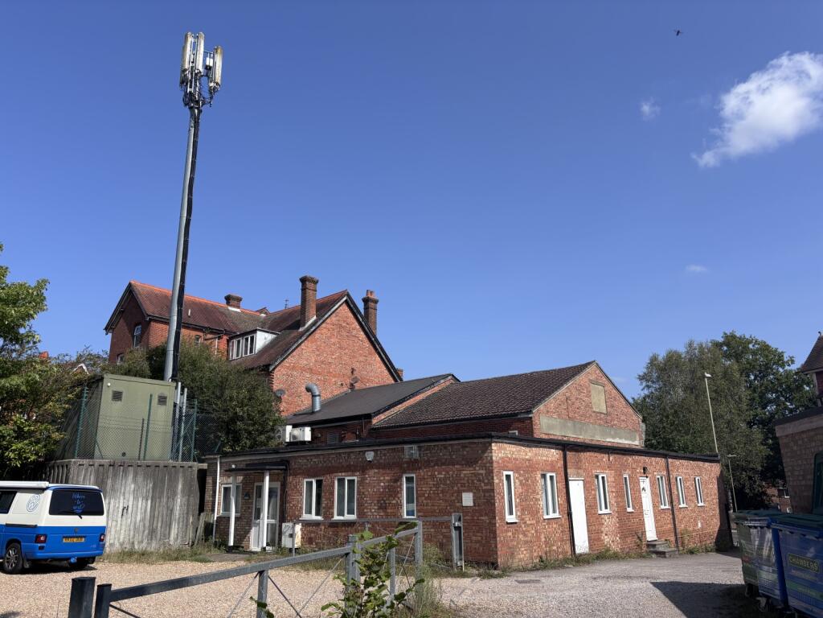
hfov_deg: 67.3
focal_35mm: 26
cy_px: 309
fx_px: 618
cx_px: 412
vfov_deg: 53.1
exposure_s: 1/3650
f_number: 1.6
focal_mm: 5.96
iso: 50
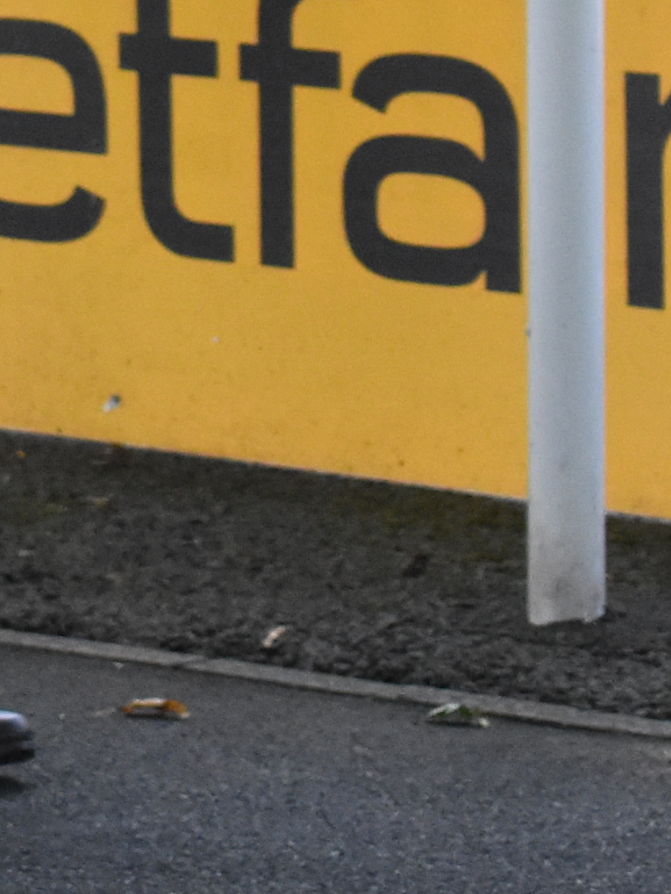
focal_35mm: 436
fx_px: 11259
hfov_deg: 3.3
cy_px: -652
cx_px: -1466
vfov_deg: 4.5
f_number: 5.6
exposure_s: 1/500
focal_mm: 55
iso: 2200
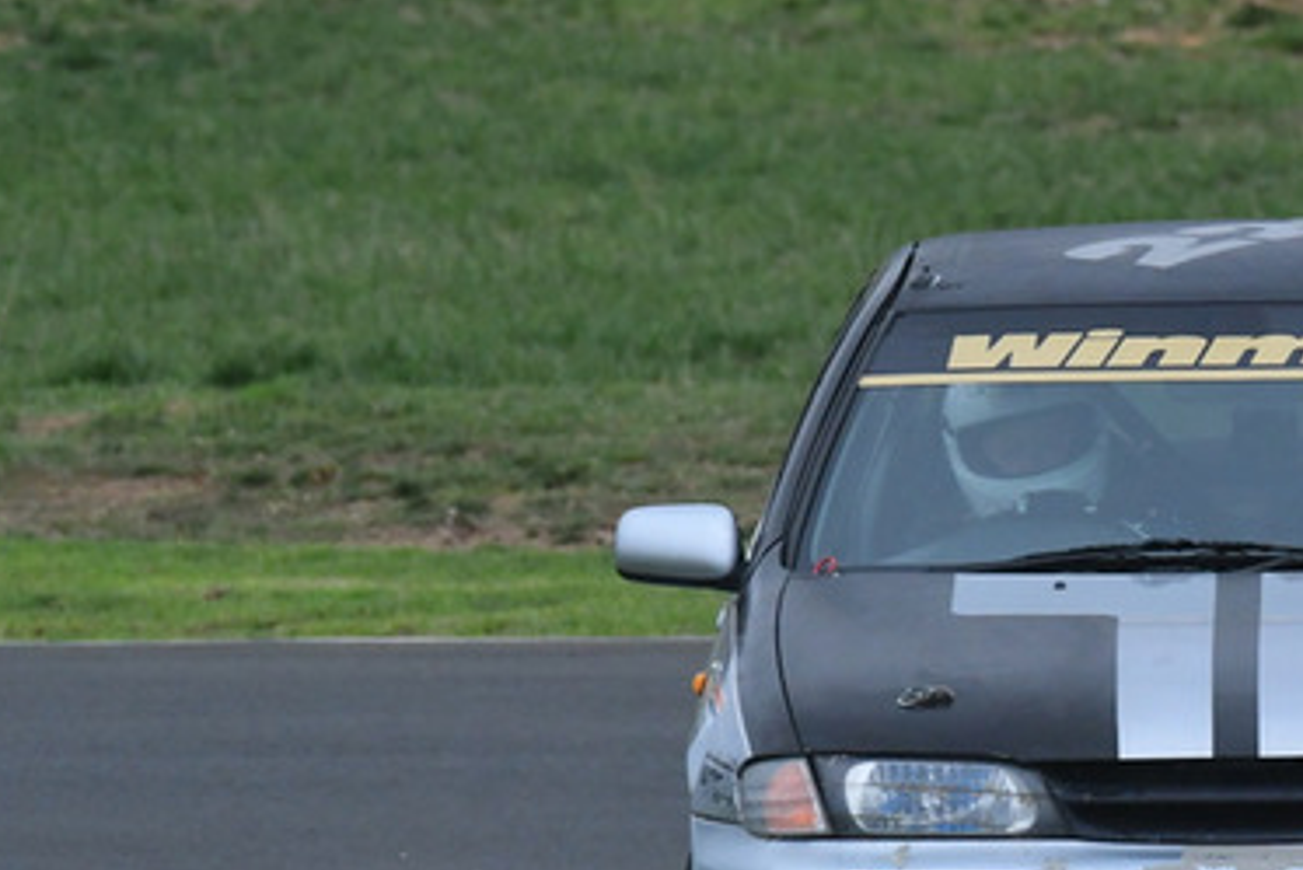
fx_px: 48915
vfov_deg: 1.0
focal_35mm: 1351
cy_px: 416
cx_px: 1181
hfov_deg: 1.5
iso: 2000
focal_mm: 420
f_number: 10
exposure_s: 1/640
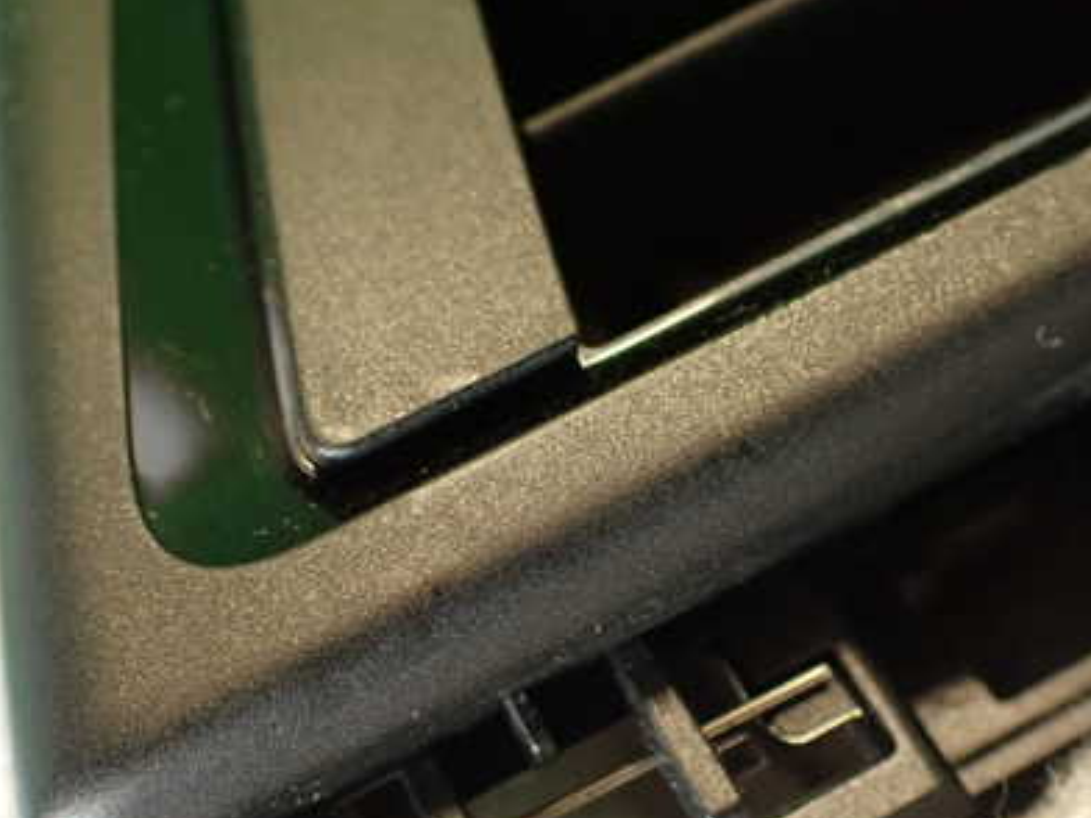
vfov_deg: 29.5
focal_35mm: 49
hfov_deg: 38.9
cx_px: 509
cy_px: 529
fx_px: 1544
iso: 250
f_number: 2.4
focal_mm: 5.79
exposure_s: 1/30
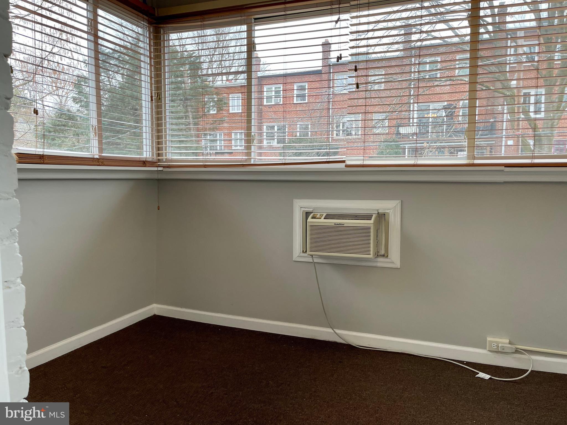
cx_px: 284
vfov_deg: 53.1
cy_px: 212
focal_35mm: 26
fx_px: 426
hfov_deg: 67.3
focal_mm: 5.1
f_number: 1.6
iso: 80
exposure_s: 1/120
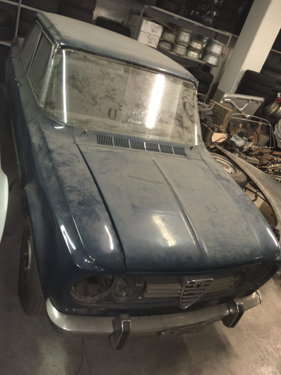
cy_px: 188
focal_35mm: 29
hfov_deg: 48.2
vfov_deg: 61.7
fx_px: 314
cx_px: 140
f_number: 2.2
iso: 80
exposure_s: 1/20
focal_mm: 4.15
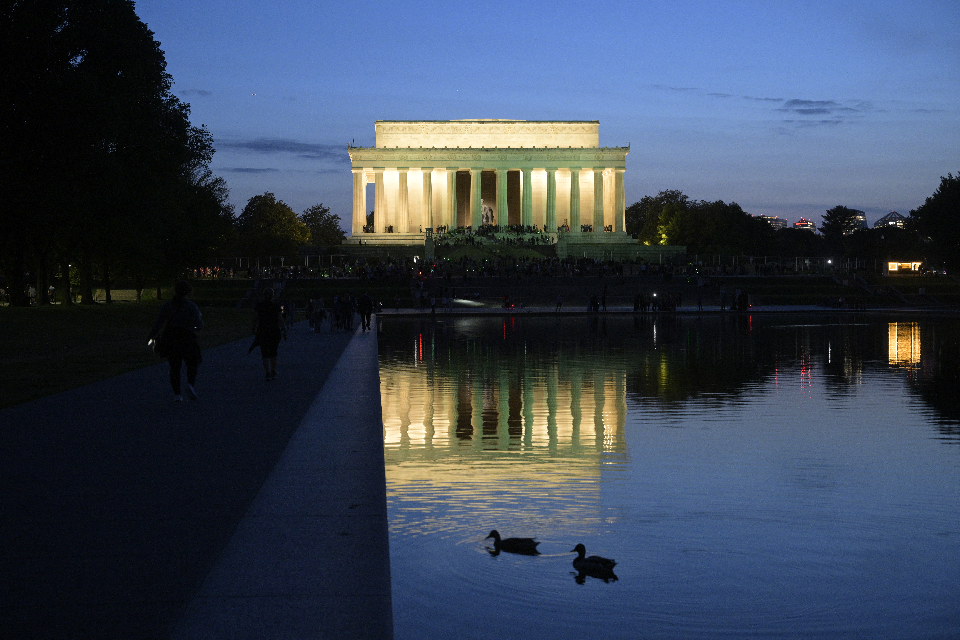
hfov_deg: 41.1
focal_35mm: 48
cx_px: 480
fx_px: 1280
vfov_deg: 28.1
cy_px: 320
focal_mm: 48
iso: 2500
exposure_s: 1/15
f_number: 4
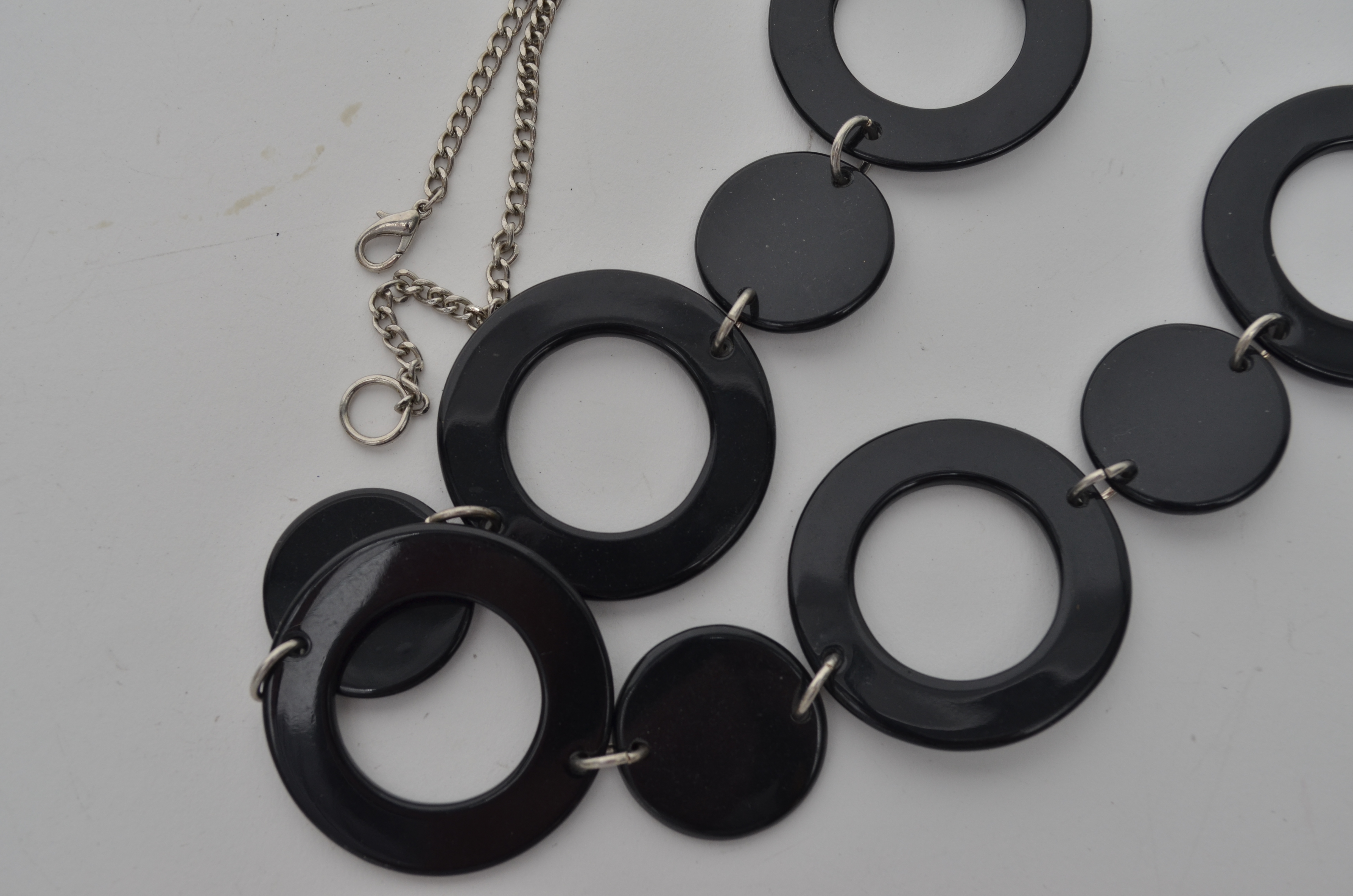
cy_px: 448
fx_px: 1969
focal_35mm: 52
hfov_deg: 37.9
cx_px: 676
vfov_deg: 25.6
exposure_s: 1/180
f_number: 6.7
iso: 250
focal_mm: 35
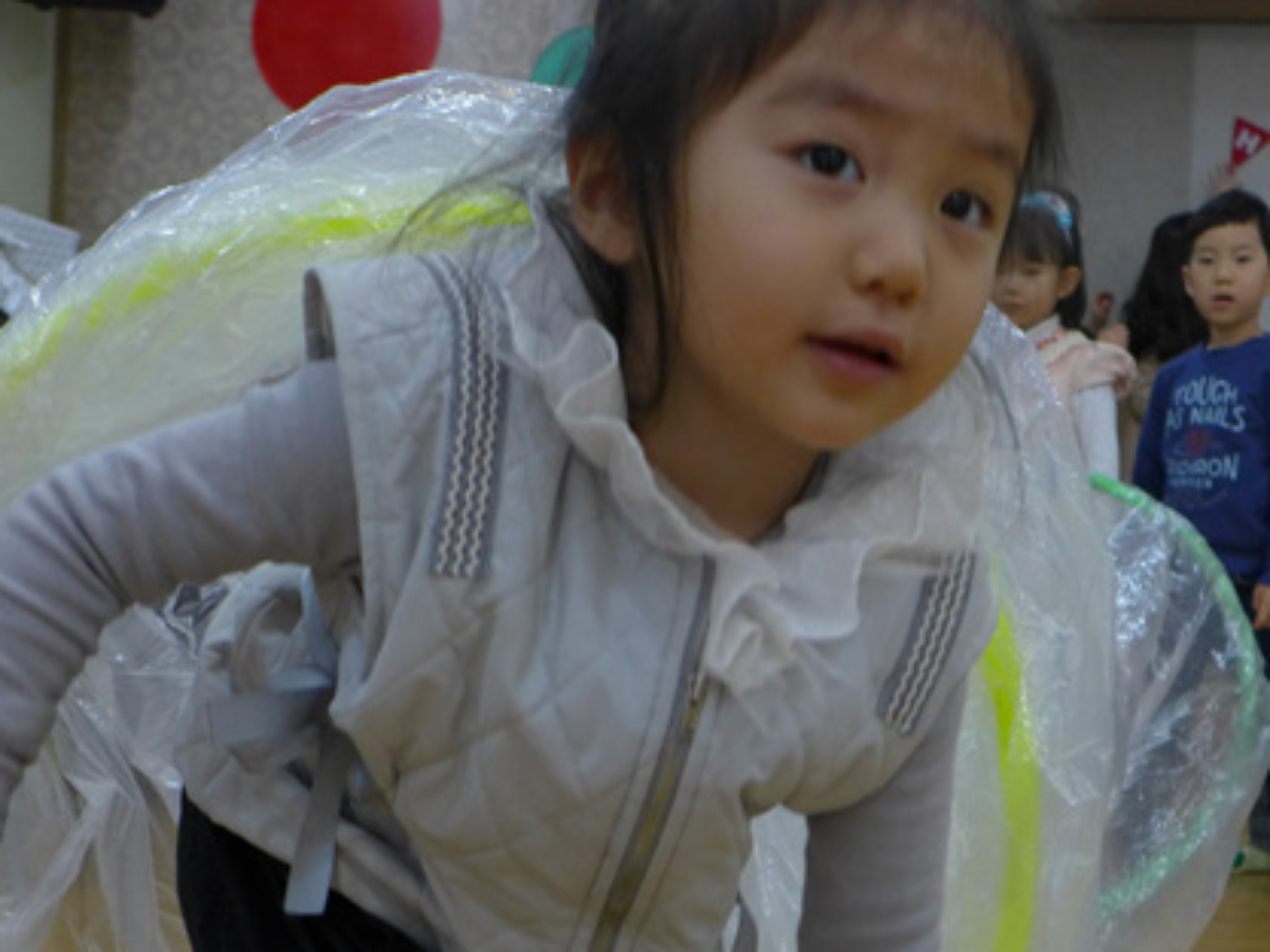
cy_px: 721
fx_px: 2422
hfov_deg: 29.2
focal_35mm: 66
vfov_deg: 22.1
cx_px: 834
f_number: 1.8
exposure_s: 1/320
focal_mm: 8.4
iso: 320
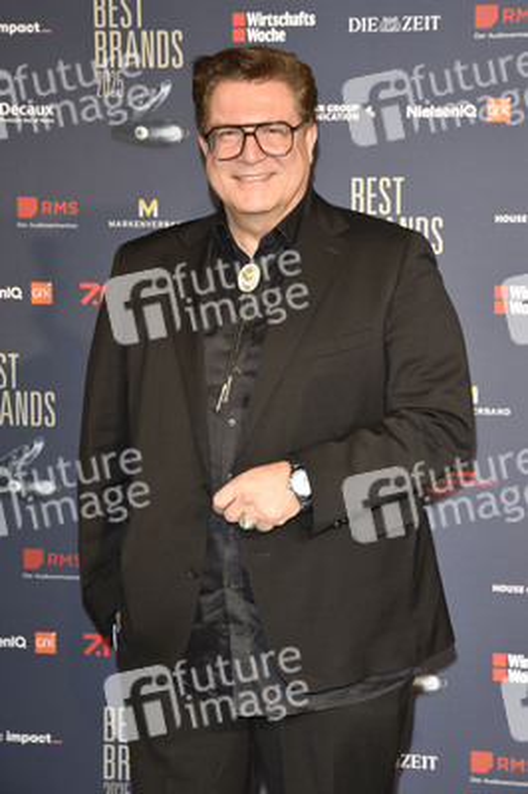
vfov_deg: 24.8
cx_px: 264
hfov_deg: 16.6
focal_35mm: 82
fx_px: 1807
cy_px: 397
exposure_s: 1/250
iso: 1250
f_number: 7.1
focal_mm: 82
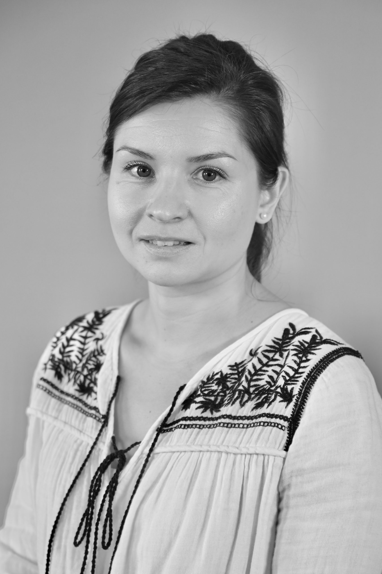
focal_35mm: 70
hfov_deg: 19.5
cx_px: 191
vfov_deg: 28.8
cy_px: 287
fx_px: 1114
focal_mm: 70
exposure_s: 1/80
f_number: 3.2
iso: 400
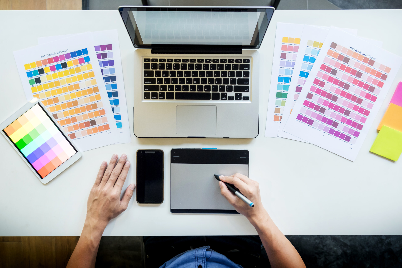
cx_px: 201
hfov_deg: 57.2
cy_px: 134
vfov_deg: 40.0
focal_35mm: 33
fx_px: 368
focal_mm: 22.3
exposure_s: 1/125
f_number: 3.6
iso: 640
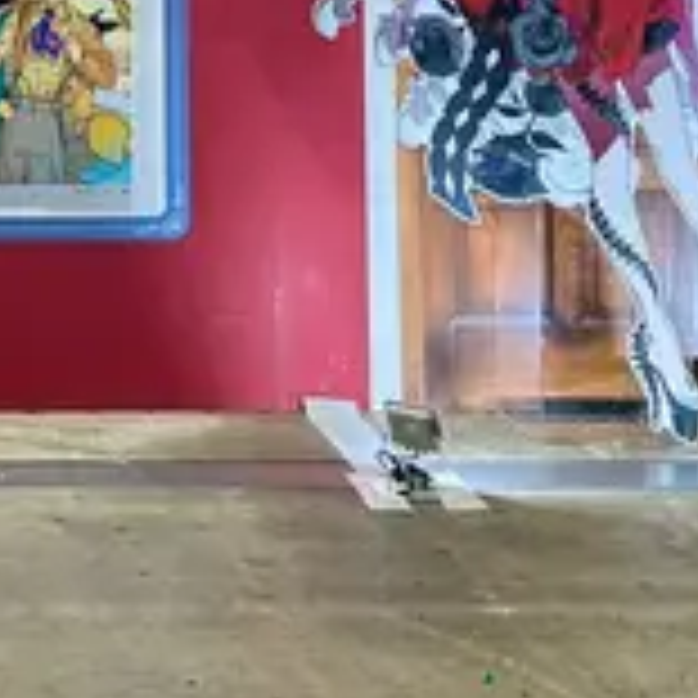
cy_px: -79
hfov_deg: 21.9
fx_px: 1688
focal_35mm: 74
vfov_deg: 22.0
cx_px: -104
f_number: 1.5
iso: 125
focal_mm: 5.7
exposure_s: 1/100
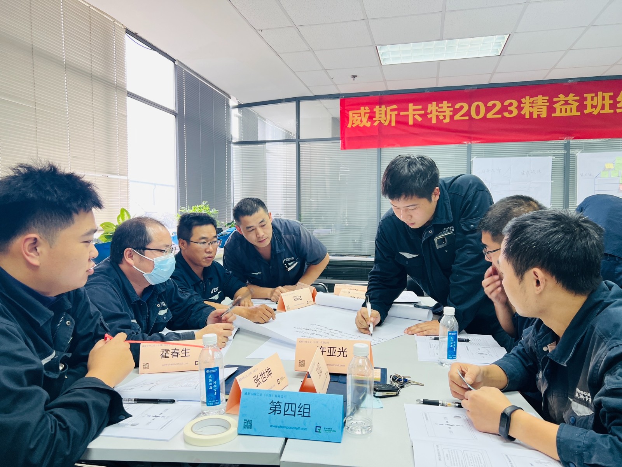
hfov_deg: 67.3
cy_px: 234
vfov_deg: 53.1
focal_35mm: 26
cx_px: 311
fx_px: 467
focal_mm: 5.7
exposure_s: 1/50
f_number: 1.5
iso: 100
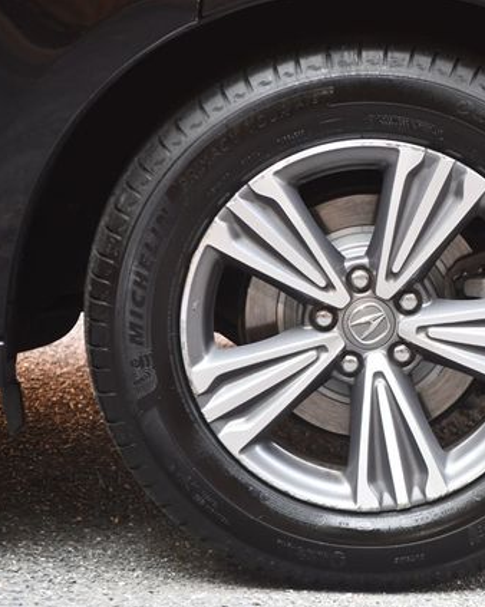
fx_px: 4435
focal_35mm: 247
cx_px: 352
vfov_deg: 7.8
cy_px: 303
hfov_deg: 6.3
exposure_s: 1/250
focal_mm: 116
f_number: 4.8
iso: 800
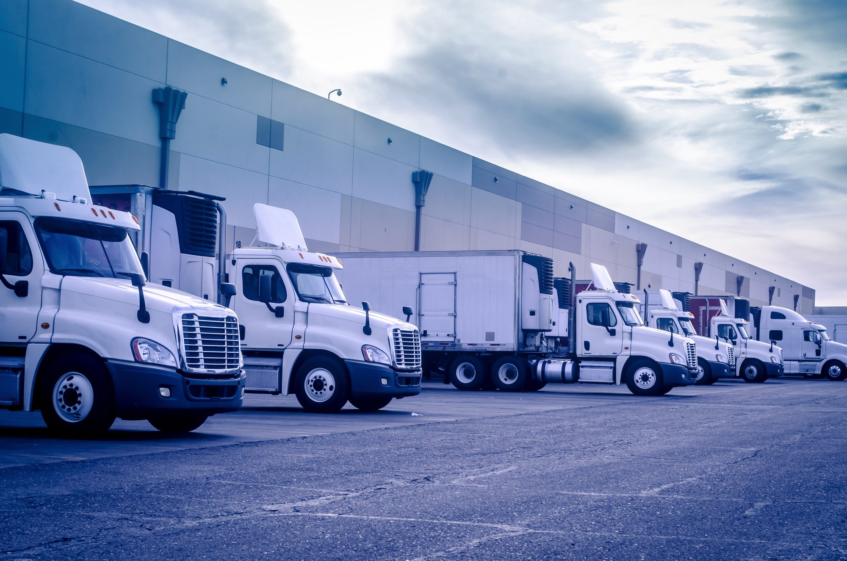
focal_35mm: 60
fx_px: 1409
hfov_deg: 33.5
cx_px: 424
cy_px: 280
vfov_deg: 22.5
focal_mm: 40
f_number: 9
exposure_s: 1/160
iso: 200
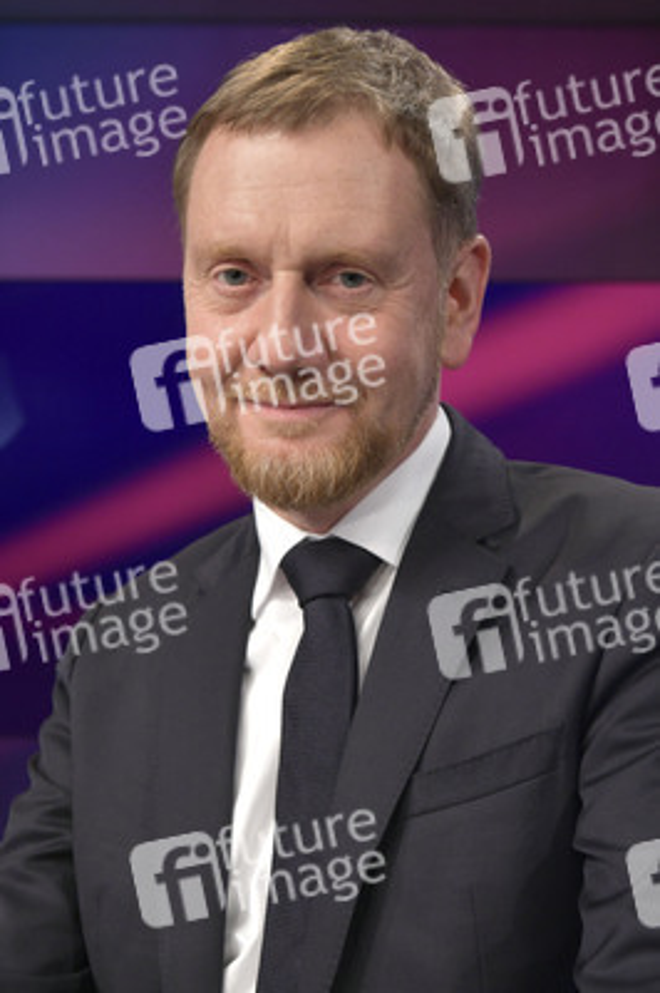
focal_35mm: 52
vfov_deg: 38.2
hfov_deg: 25.9
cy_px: 496
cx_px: 330
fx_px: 1432
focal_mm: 52
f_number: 5.6
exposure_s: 1/200
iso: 1600
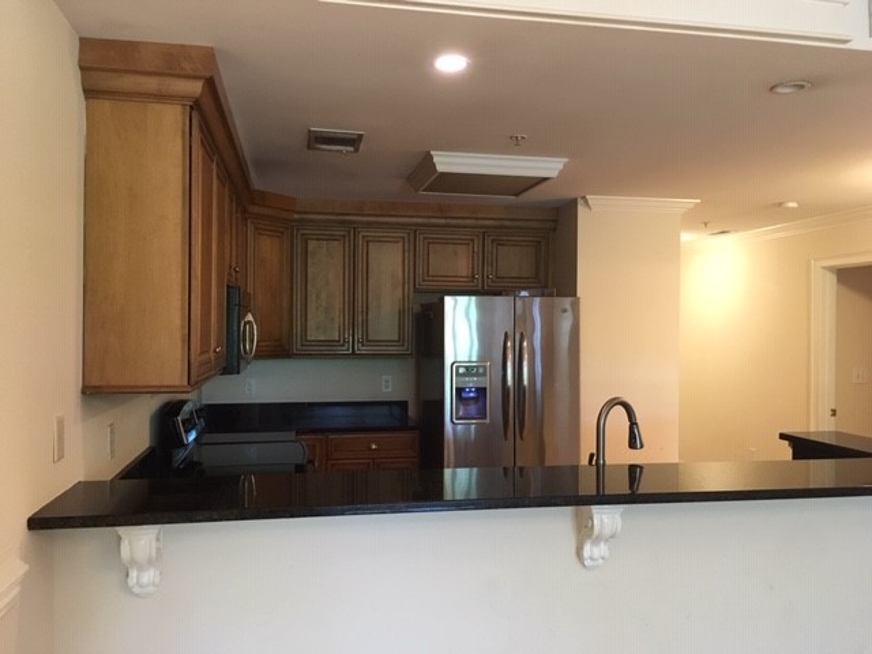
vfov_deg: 48.2
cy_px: 327
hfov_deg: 61.7
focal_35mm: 29
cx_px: 436
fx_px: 731
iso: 200
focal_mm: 4.15
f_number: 2.2
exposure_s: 1/30
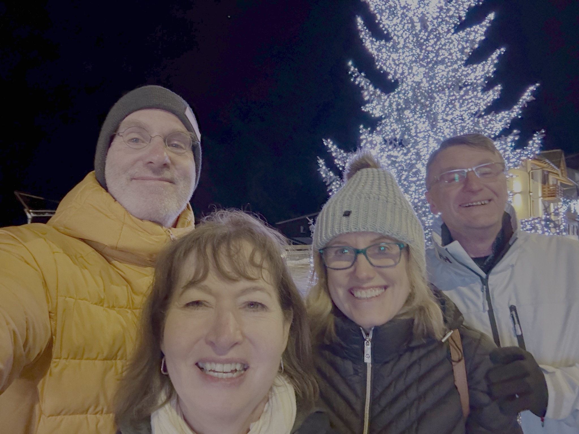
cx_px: 290
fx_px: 385
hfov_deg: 73.9
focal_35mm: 23
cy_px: 217
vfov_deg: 58.9
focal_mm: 2.69
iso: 800
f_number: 1.9
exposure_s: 1/15
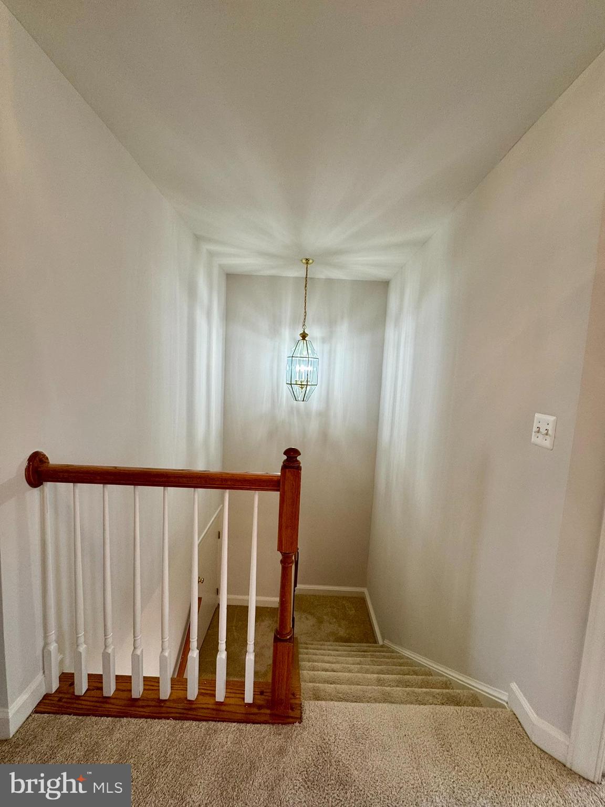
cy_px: 404
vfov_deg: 102.1
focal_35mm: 14
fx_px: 326
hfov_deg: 85.7
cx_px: 302
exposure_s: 1/120
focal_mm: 2.22
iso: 125
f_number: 2.2
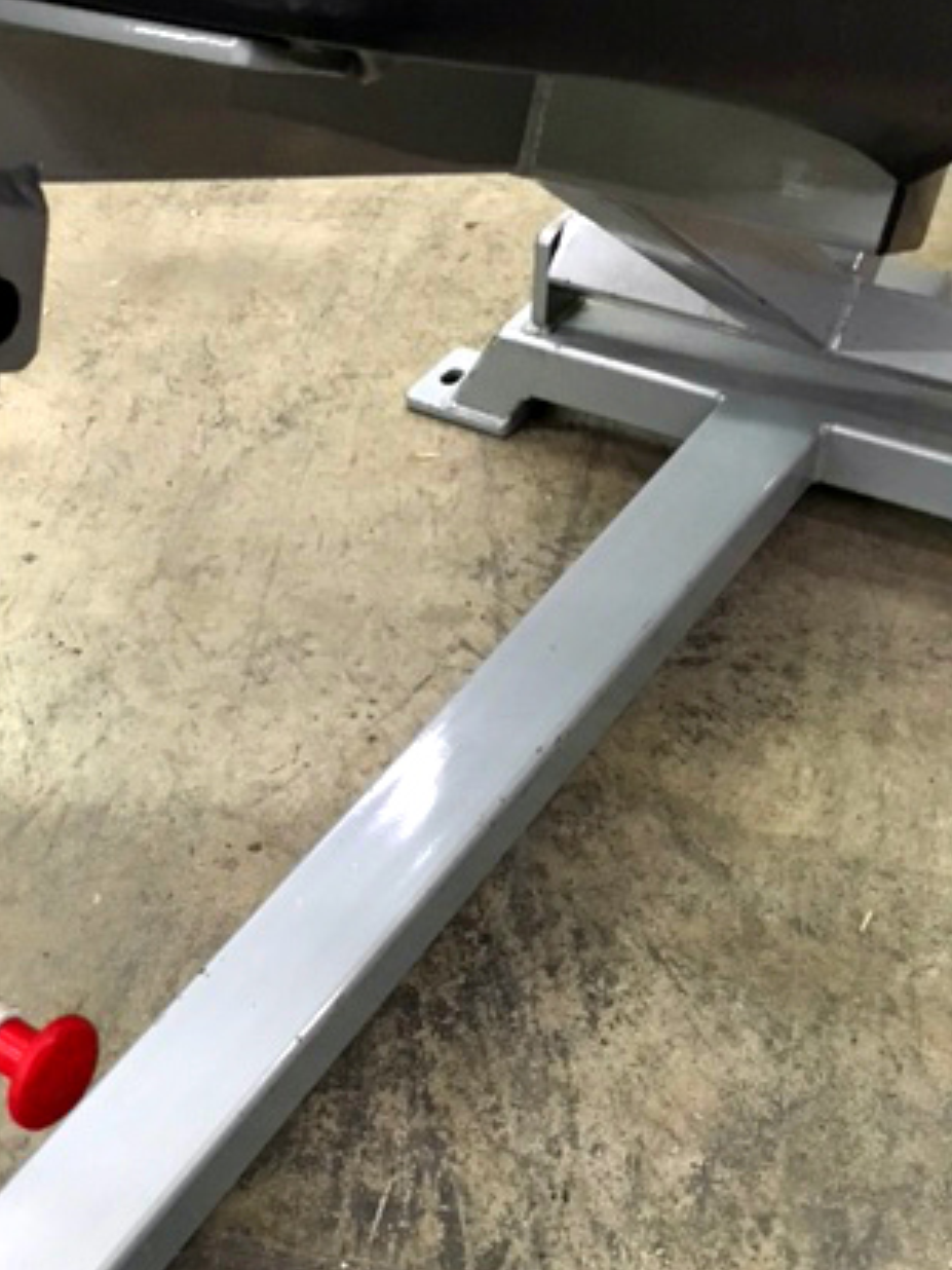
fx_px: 1650
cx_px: 216
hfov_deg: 31.5
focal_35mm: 45
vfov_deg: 41.7
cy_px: 814
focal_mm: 4.15
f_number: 2.2
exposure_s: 1/30
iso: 250
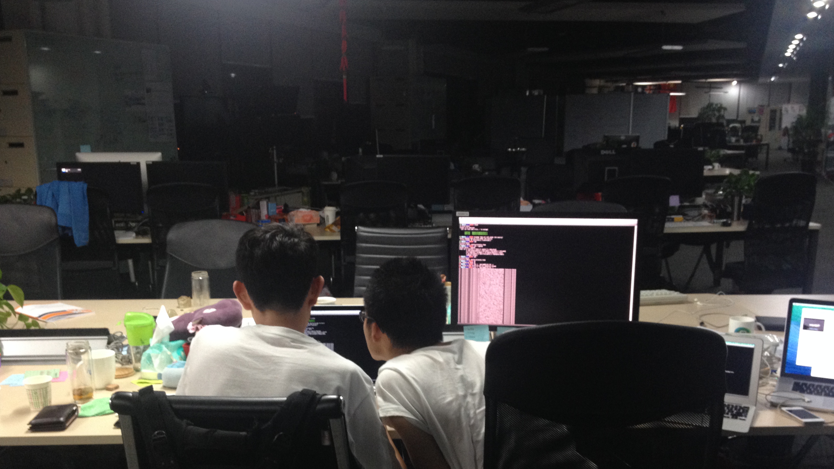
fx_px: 862
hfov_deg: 51.6
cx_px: 415
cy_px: 313
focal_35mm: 39
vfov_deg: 30.2
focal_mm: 4.28
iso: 160
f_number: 2.4
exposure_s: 1/20
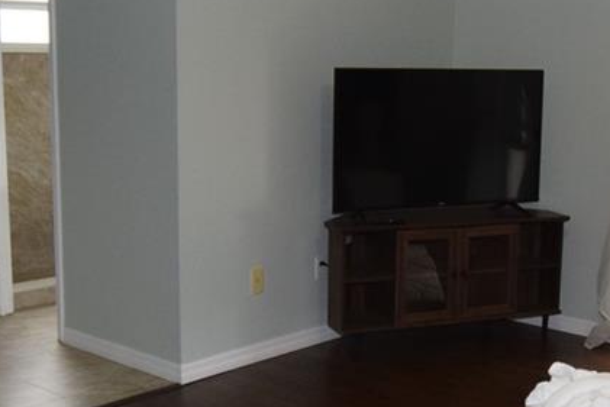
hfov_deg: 34.9
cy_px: 242
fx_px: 966
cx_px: 367
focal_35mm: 57
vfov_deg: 23.8
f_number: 4.5
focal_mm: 10
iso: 800
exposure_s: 1/80
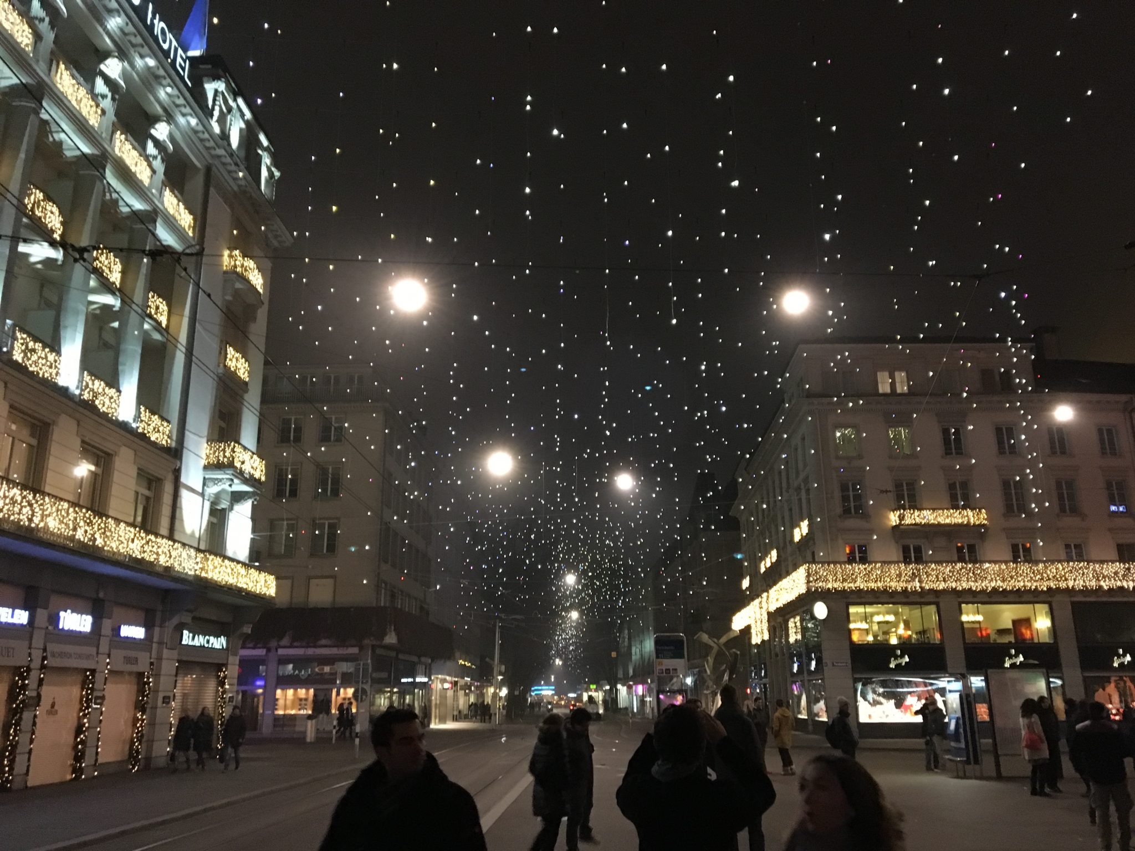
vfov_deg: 48.2
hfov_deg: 61.7
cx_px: 568
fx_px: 951
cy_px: 426
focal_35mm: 29
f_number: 2.2
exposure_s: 1/17
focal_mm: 4.15
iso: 320
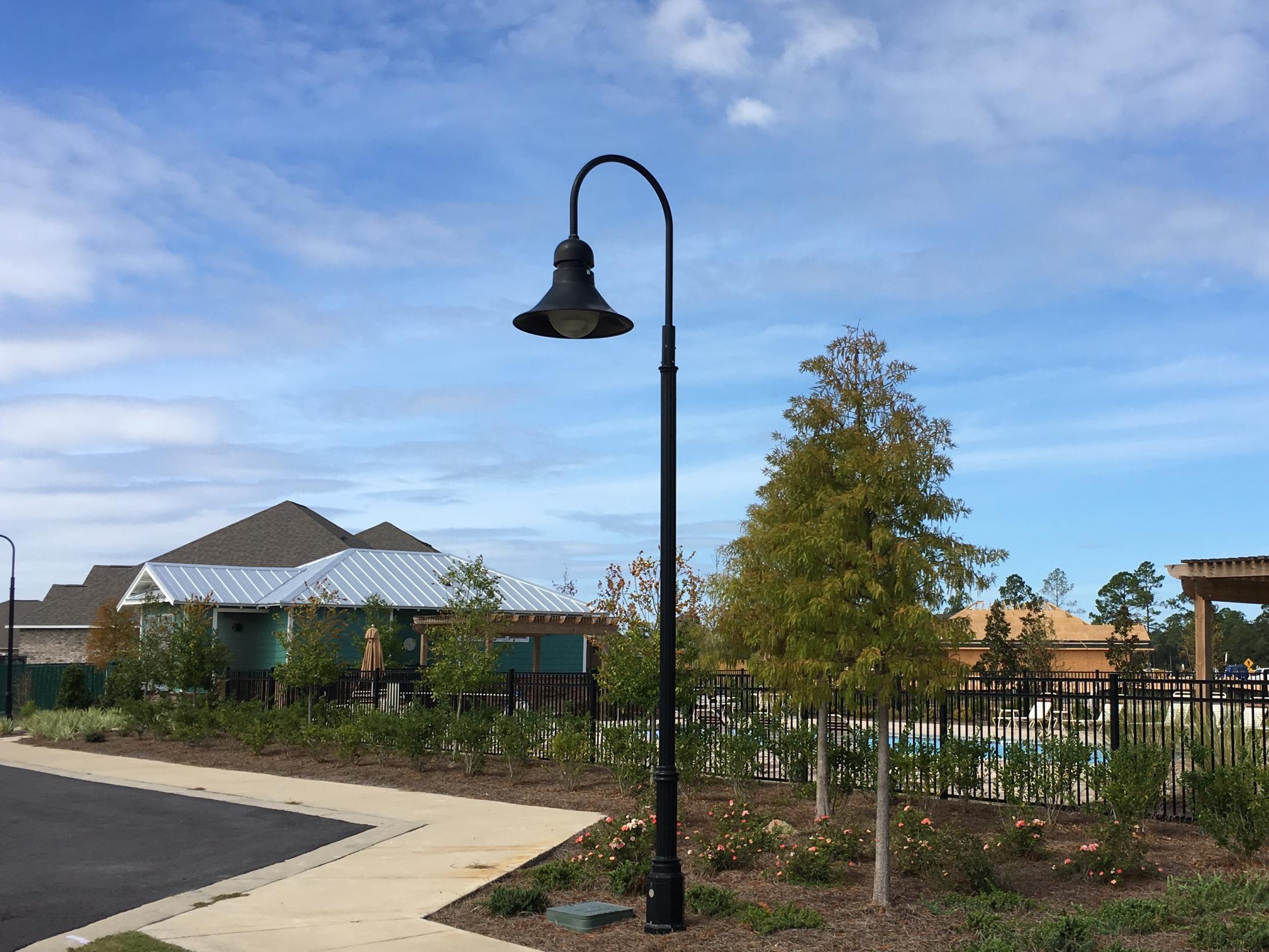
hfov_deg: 46.3
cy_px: 534
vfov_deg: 35.9
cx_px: 814
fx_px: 1466
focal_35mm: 40
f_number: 2.2
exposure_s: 1/1538
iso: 25
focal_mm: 4.15
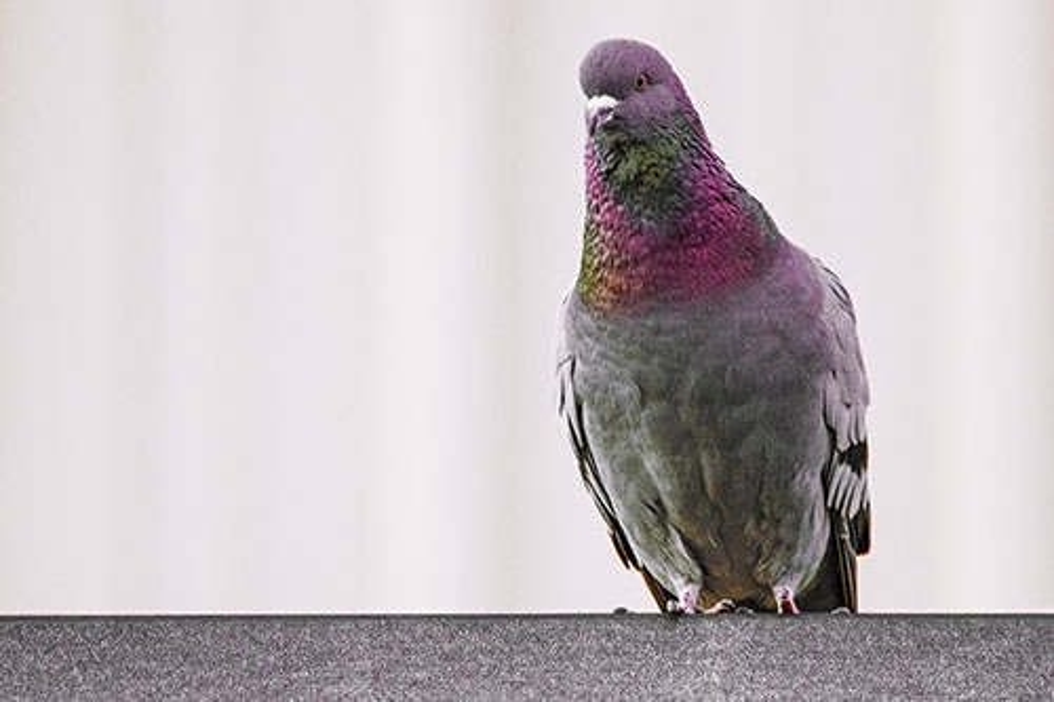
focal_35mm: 1200
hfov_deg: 1.7
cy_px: 351
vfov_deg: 1.1
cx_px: 527
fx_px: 35120
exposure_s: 1/1250
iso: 3200
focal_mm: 1200
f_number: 13
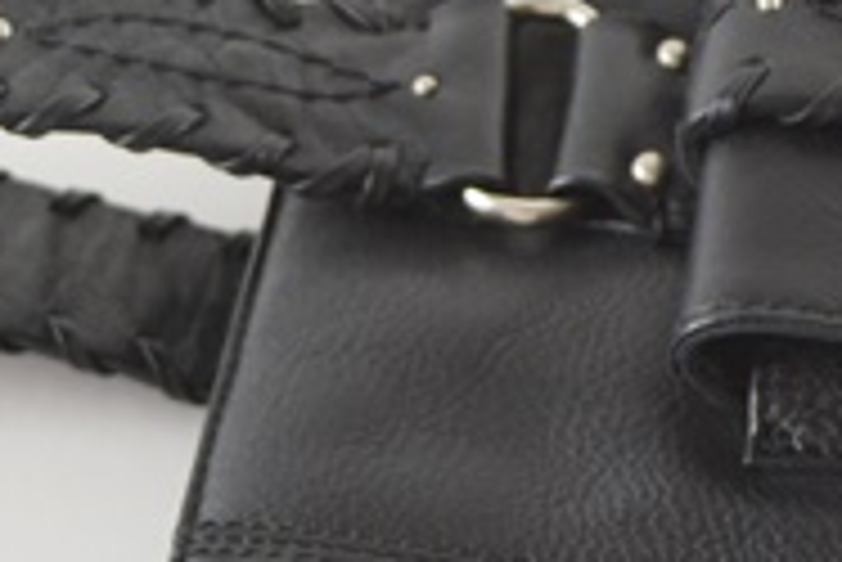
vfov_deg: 6.3
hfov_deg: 9.4
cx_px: -153
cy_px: 544
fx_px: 5070
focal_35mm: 217
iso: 400
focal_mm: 45
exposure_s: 1/125
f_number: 5.6
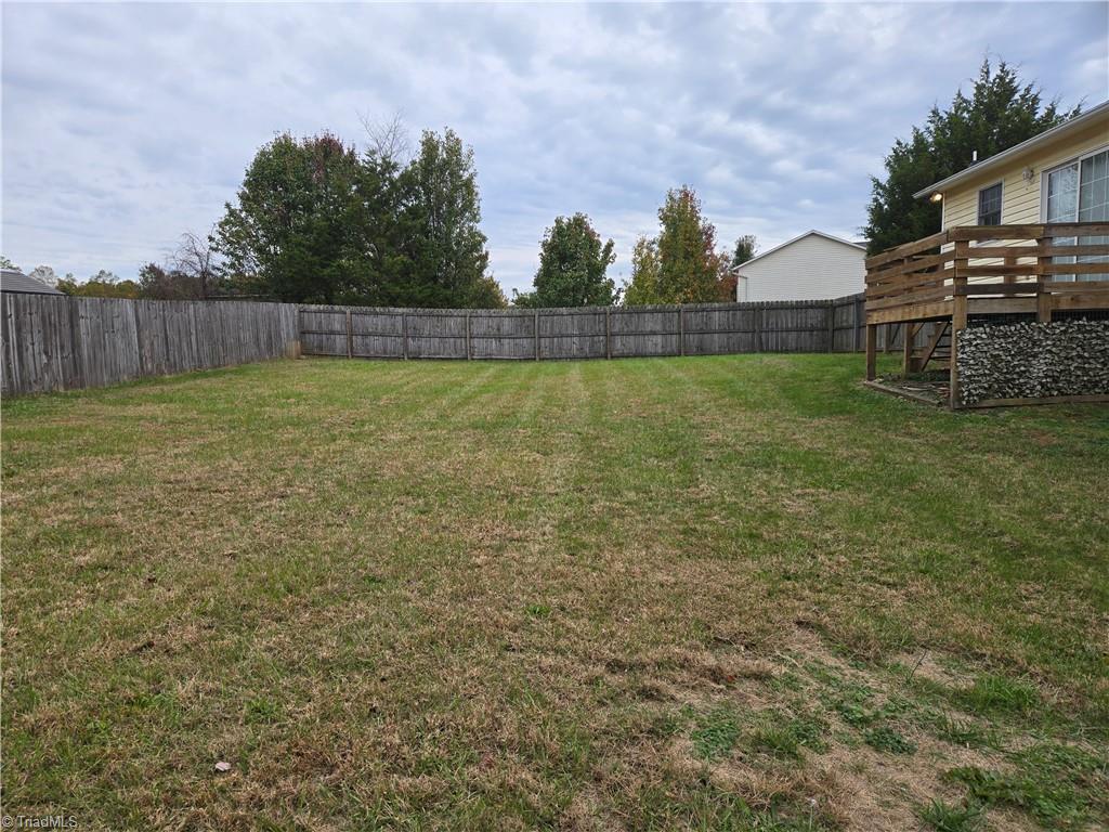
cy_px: 416
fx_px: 737
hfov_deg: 73.9
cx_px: 554
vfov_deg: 58.9
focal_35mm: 23
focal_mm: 5.4
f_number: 1.8
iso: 25
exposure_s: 1/994
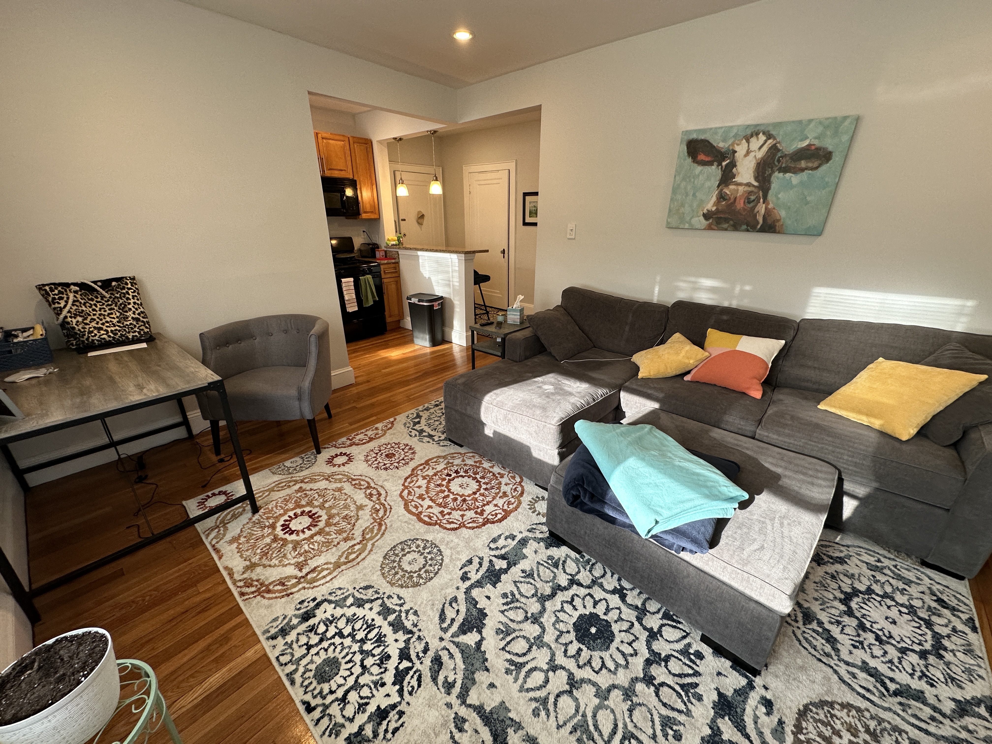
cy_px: 372
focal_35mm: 14
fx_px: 401
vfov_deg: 85.7
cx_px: 496
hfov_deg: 102.1
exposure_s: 1/120
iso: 125
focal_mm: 2.22
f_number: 2.2
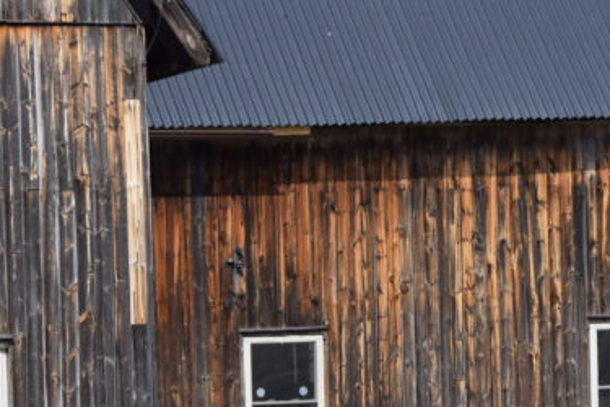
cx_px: -133
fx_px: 2914
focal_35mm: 172
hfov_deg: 11.7
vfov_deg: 8.0
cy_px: 357
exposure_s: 1/320
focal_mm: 42
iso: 200
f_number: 9
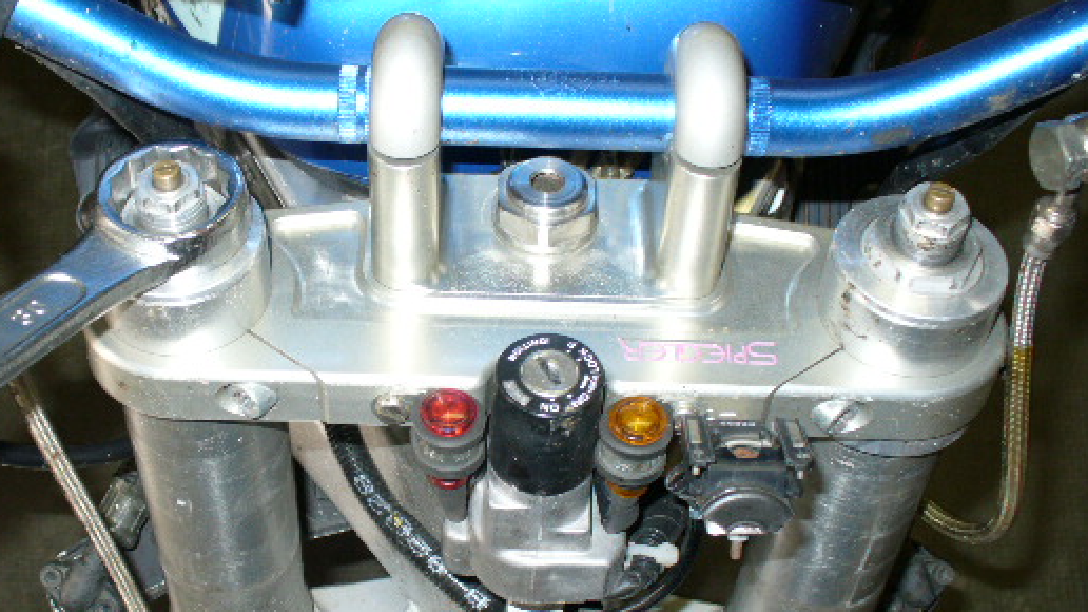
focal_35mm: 50
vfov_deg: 23.9
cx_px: 441
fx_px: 1442
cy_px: 363
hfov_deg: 41.2
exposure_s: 1/30
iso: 100
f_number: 2.8
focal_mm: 6.1
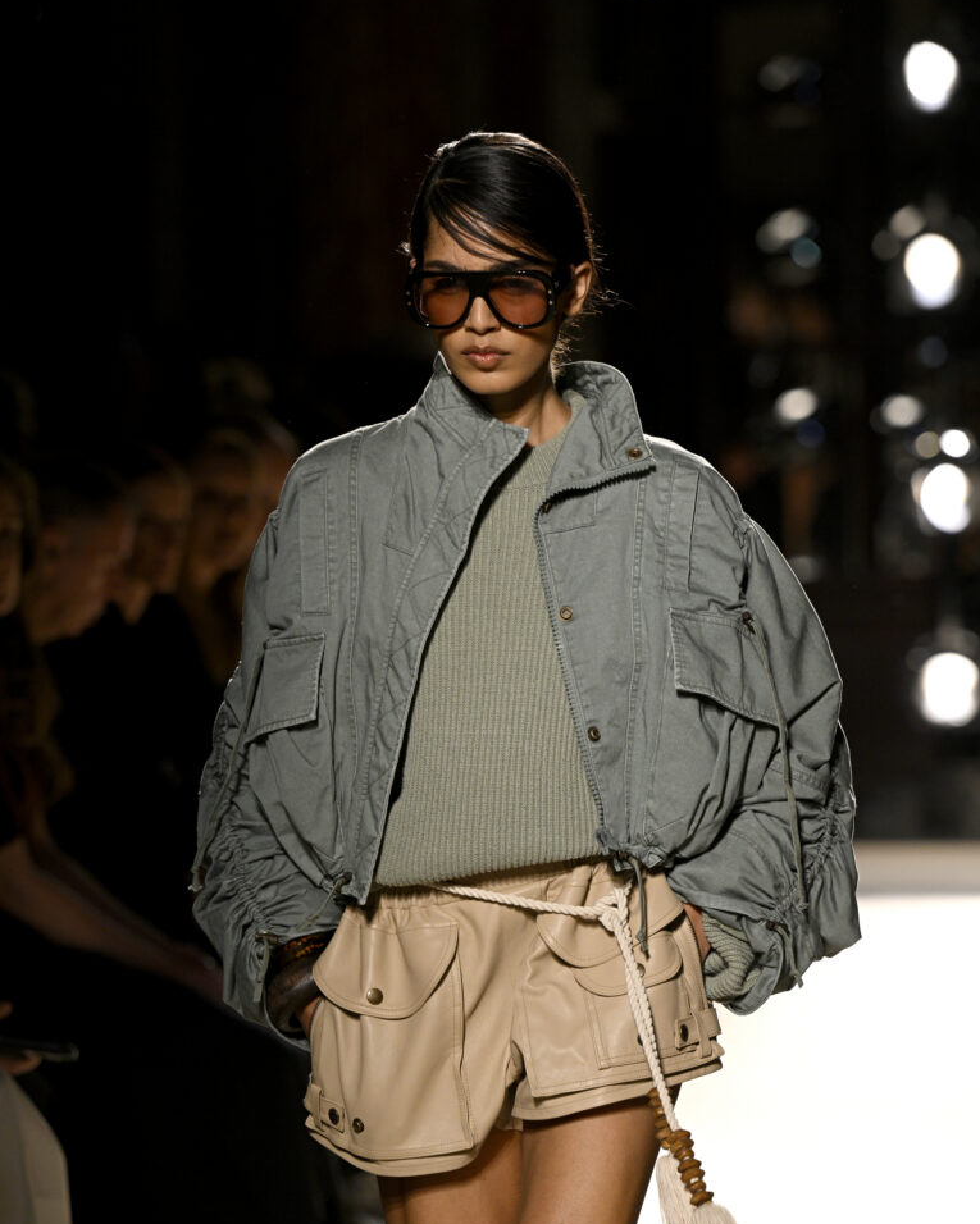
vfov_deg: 10.7
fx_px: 6561
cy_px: 699
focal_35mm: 181
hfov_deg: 8.5
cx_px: 491
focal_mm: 160
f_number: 4
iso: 1250
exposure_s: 1/640
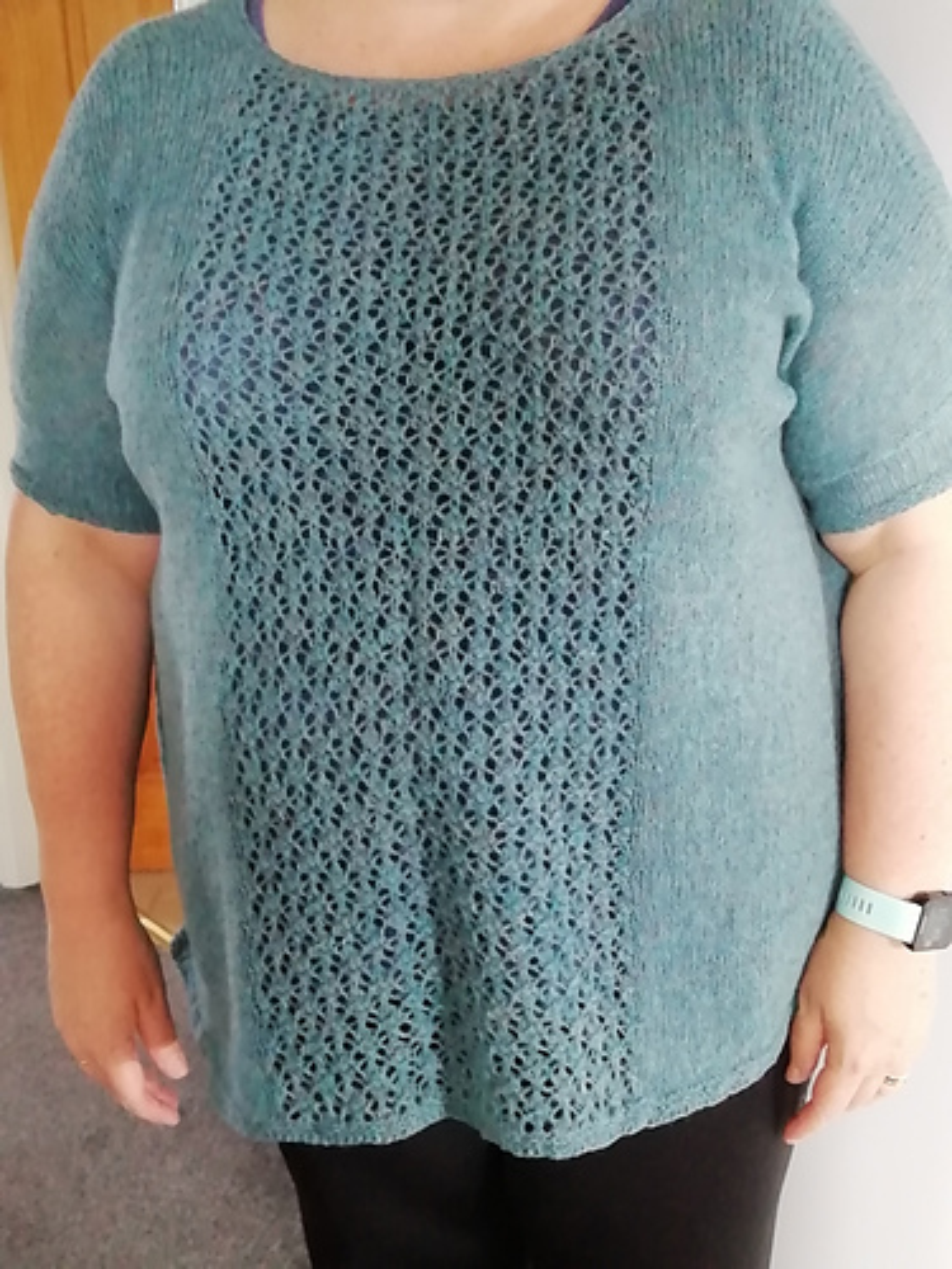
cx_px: 476
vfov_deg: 42.1
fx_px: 1650
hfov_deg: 32.2
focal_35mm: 45
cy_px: 634
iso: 400
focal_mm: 3.21
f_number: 2.2
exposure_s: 1/16.7
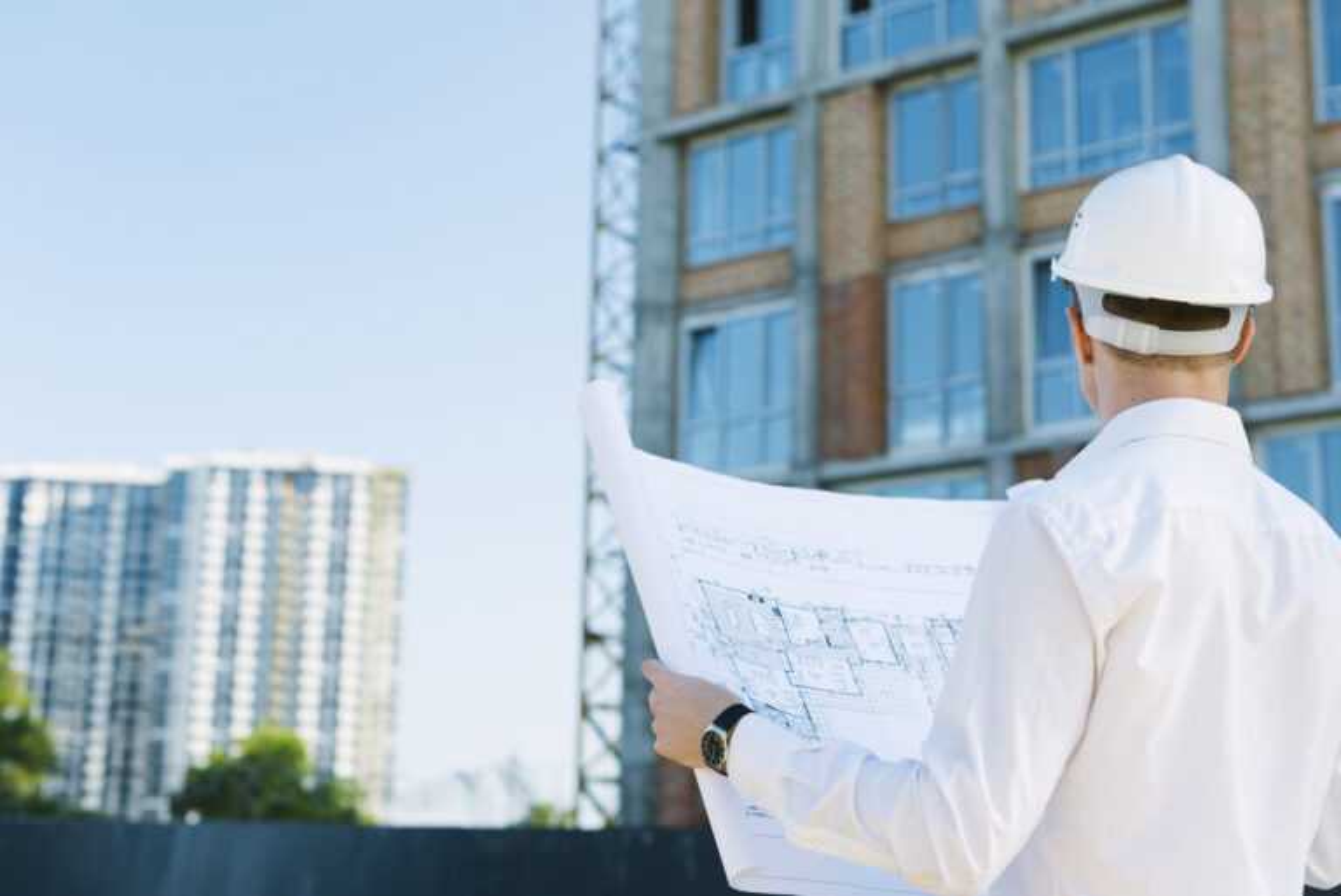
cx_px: 670
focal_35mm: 50
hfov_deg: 39.6
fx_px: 1863
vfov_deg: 27.0
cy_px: 448
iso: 100
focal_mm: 50
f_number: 3.5
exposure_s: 1/320
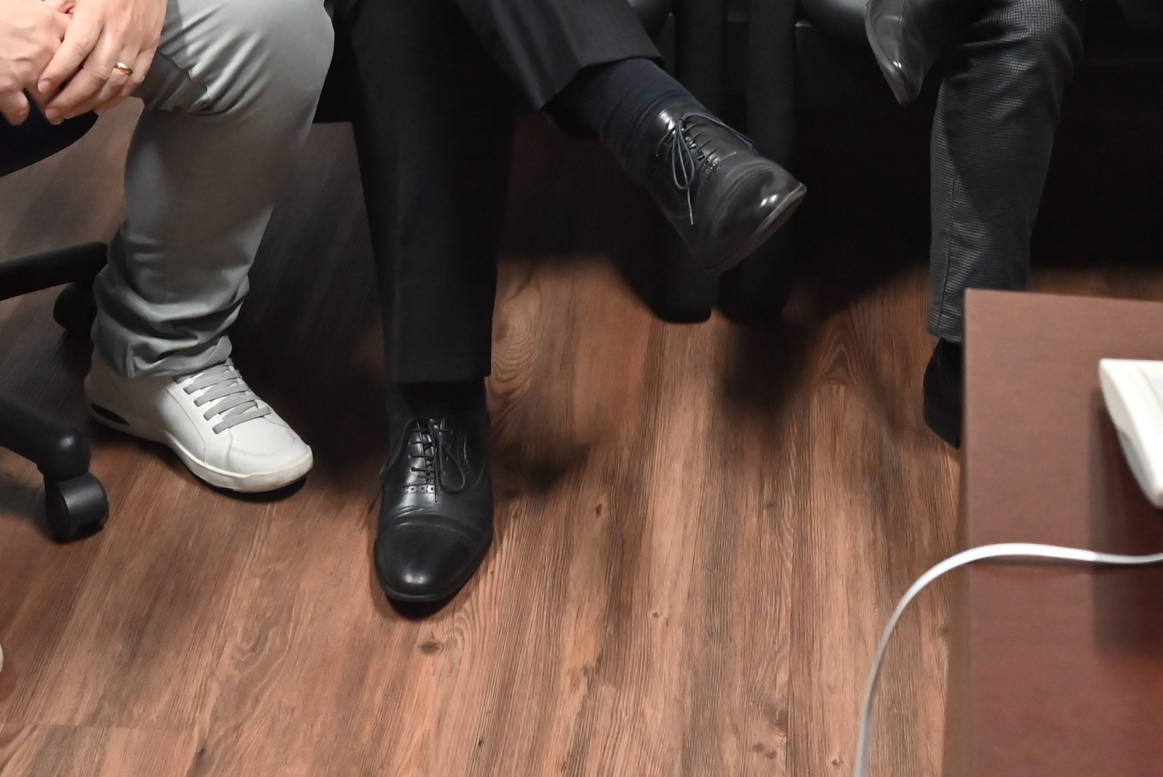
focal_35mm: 79
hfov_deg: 25.3
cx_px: 804
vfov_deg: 16.2
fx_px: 2567
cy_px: -267
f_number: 4.2
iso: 4500
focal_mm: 27.5
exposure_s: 1/60
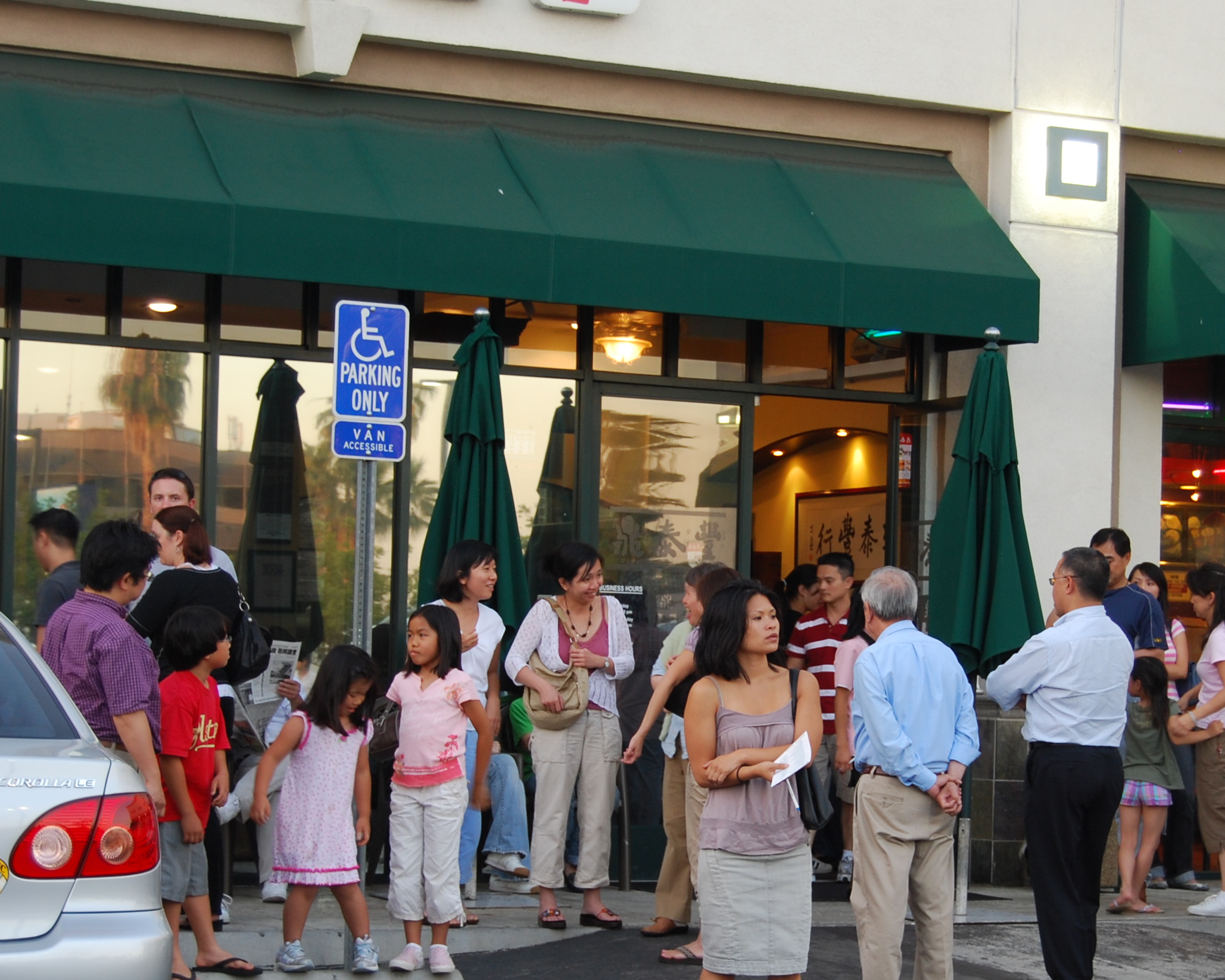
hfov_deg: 20.6
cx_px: 735
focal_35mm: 93
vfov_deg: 16.5
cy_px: 639
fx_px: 3367
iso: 200
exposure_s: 1/30
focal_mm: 35
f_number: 4.8
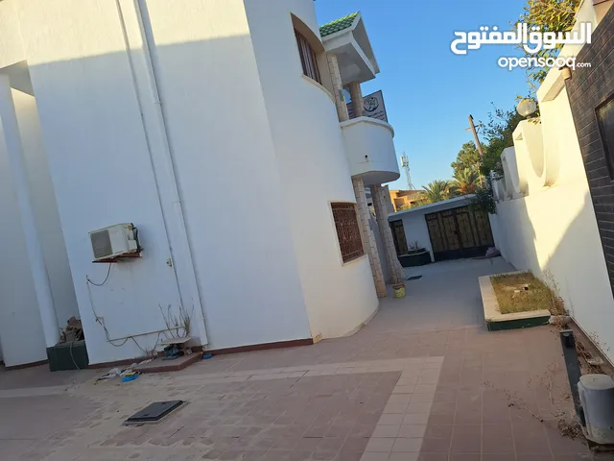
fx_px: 408
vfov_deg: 58.9
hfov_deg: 73.9
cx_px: 307
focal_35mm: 23
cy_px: 230
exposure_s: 1/1626
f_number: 1.8
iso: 40
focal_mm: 5.54
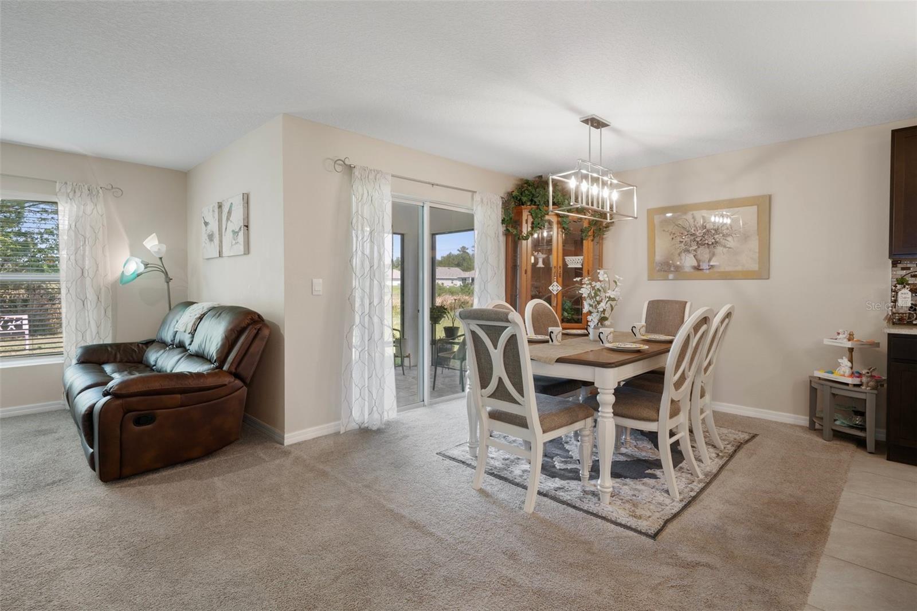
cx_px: 458
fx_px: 433
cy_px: 306
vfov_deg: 70.4
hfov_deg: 93.3
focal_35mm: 17
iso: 320
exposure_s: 1
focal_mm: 17
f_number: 8
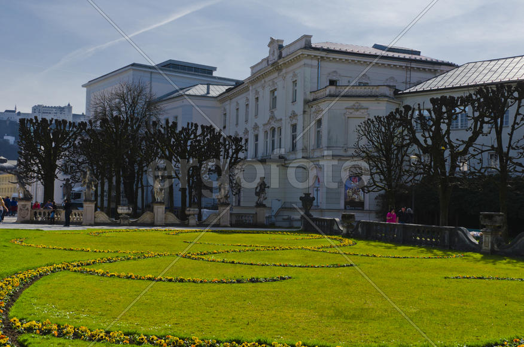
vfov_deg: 31.7
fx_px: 610
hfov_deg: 46.5
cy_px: 174
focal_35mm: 42
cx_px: 262
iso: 100
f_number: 9.5
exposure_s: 1/350
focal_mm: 28
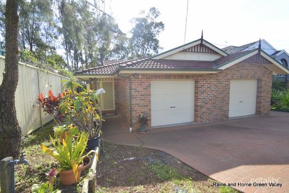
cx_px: 144
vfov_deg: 77.3
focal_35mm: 15
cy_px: 96
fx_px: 120
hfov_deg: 100.4
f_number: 6.3
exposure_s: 1/160
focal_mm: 10
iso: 100
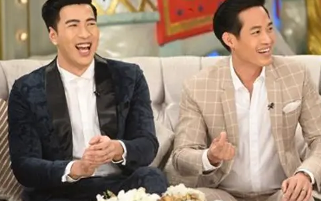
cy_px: 88
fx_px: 2090
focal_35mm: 239
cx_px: 245
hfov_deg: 8.8
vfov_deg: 5.5
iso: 1250
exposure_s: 1/320
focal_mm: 145
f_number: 4
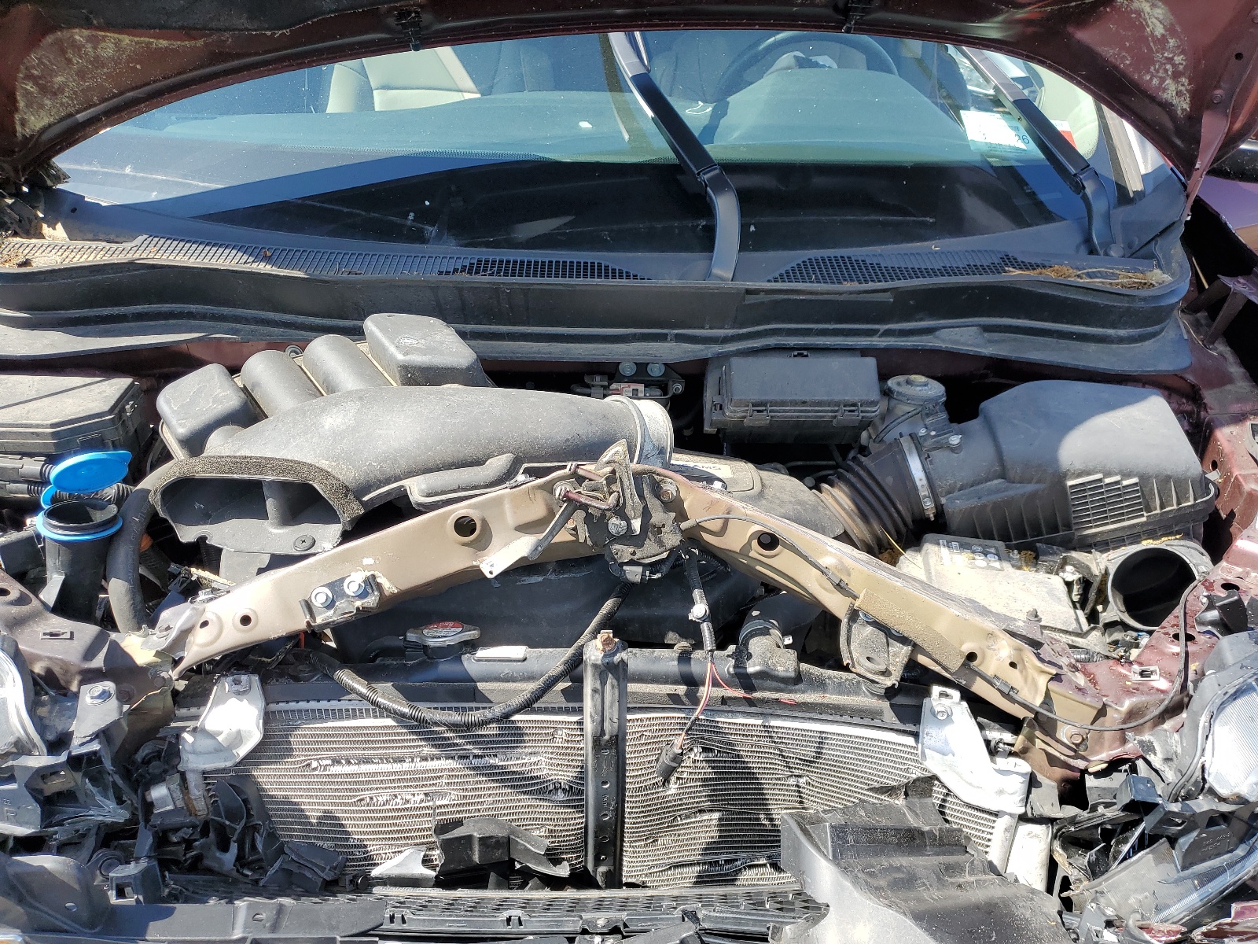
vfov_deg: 53.1
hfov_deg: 67.3
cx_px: 629
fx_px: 945
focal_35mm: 26
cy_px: 472
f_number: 1.5
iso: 50
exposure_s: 1/833
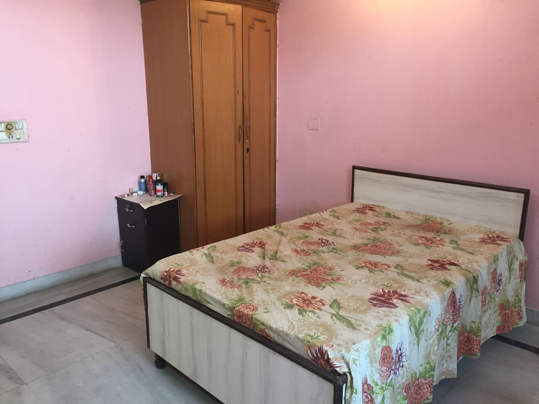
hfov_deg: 61.7
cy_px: 202
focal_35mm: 29
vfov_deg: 48.2
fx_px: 452
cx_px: 270
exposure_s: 1/33
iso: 160
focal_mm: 4.15
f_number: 2.2
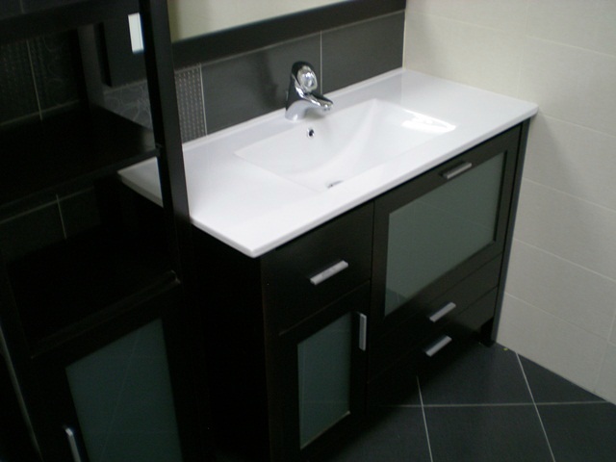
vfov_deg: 37.7
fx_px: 676
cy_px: 231
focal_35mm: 38
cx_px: 308
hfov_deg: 49.0
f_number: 3.1
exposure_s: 1/59.8
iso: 172
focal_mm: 6.3
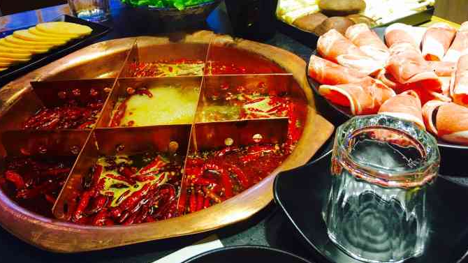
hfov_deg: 59.5
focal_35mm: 33
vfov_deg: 35.2
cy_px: 82
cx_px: 235
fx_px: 410
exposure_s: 1/17
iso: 40
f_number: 2.2
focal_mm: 4.15
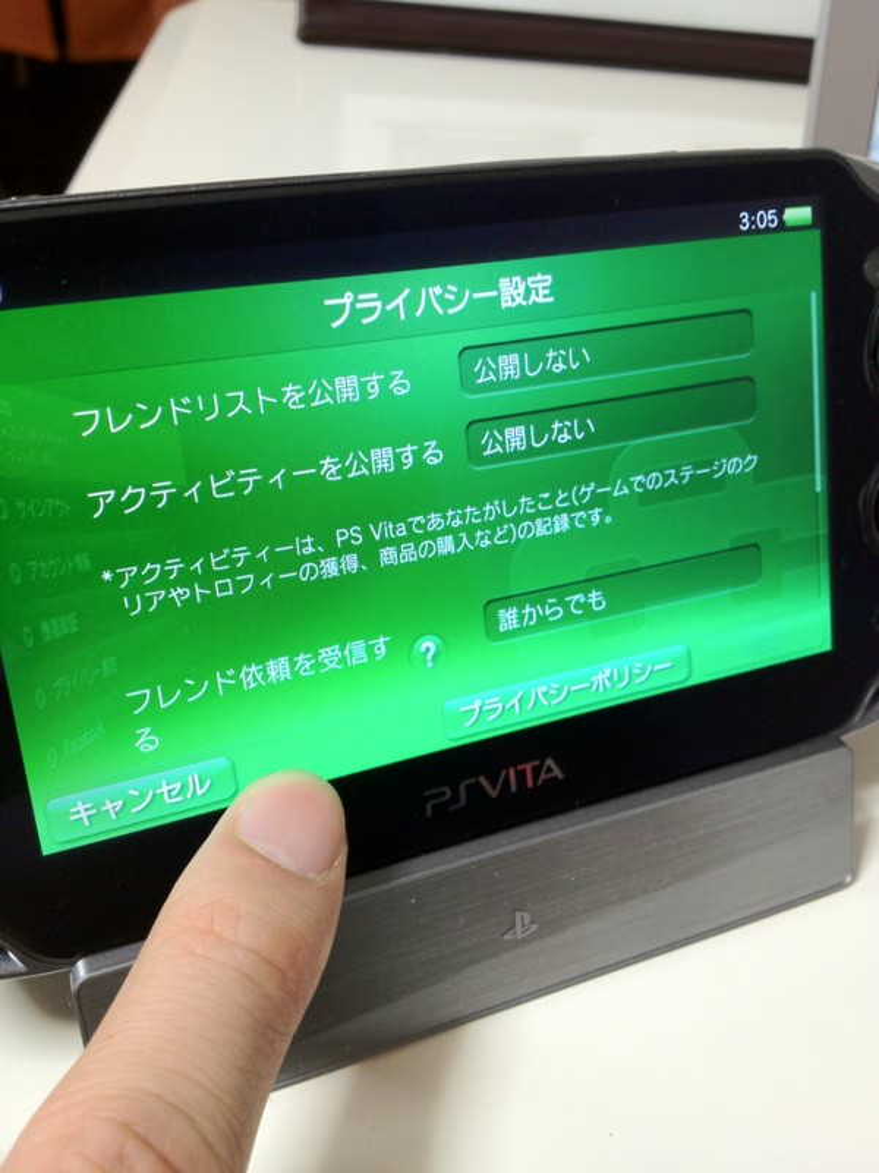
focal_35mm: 35
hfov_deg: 40.7
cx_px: 440
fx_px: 1185
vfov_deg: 52.6
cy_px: 586
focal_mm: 4.28
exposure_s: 1/20
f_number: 2.4
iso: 100
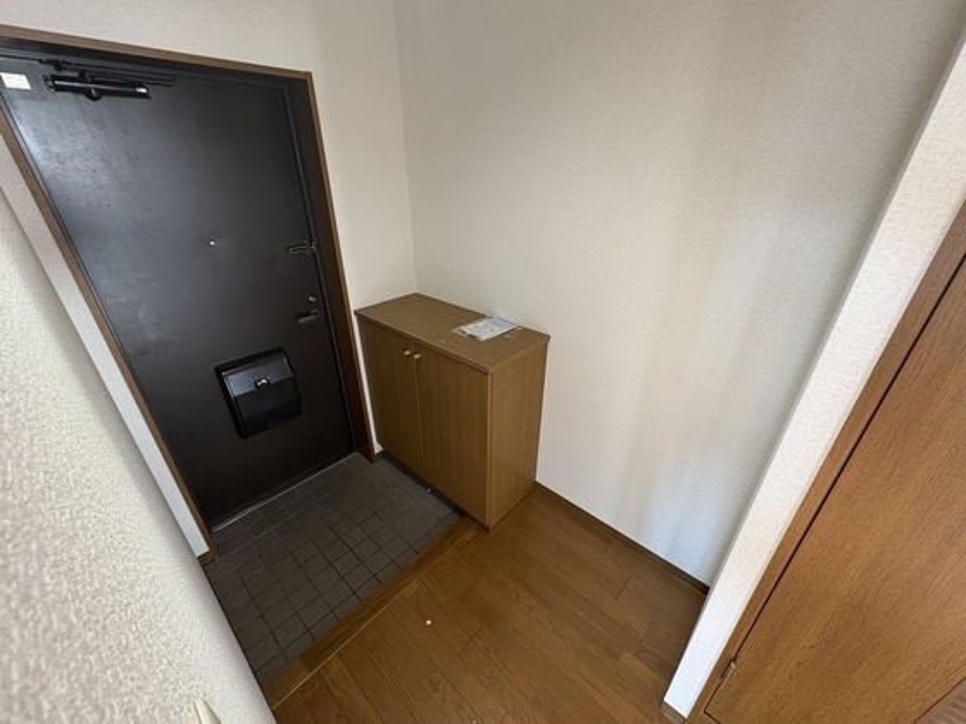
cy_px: 362
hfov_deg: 102.1
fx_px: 391
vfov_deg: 85.7
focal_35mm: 14
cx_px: 483
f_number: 2.2
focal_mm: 2.22
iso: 320
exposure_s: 1/60
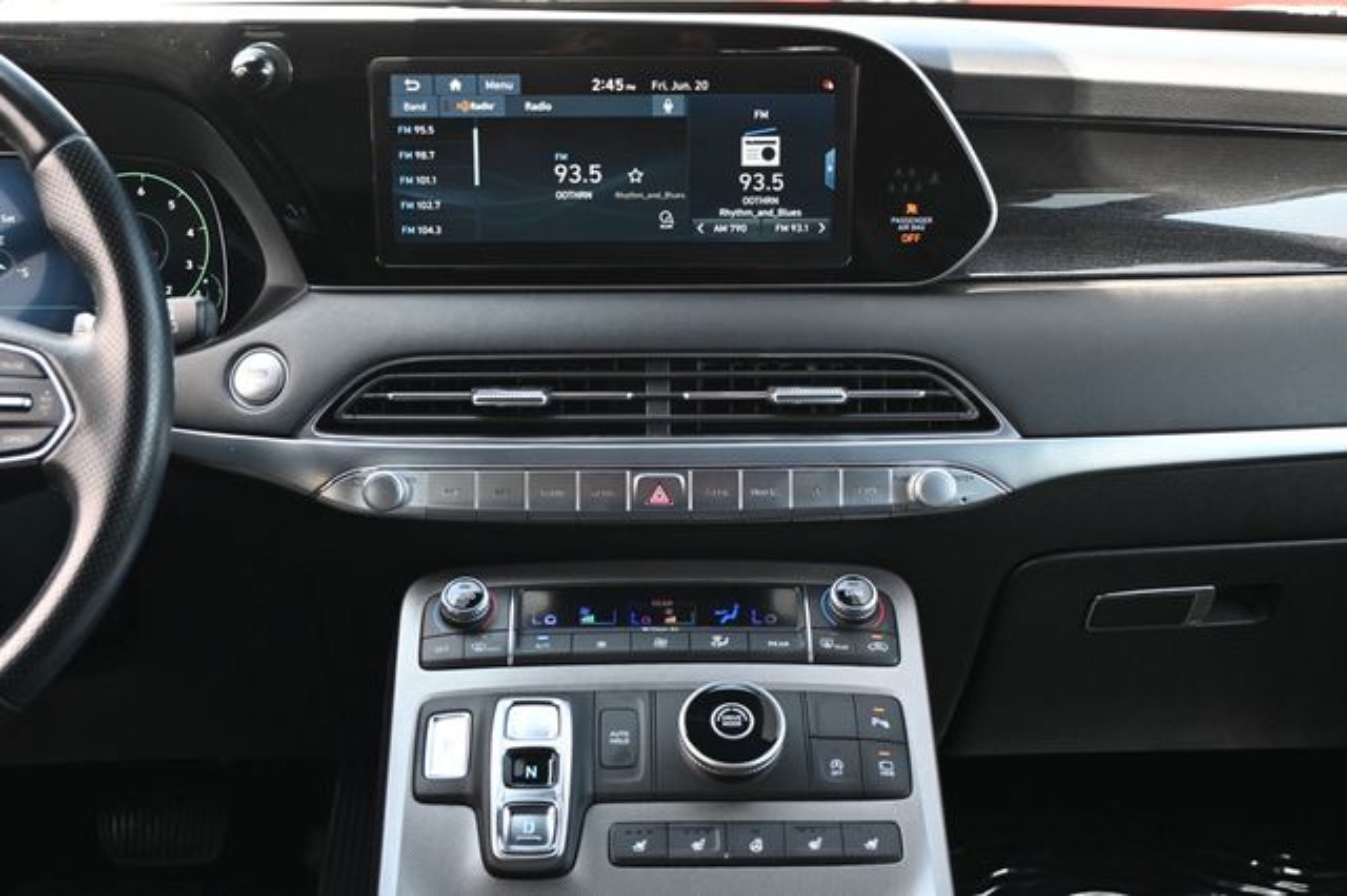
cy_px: 448
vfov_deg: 29.4
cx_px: 674
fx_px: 1711
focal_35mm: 46
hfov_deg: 43.0
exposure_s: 1/125
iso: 1250
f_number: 4.8
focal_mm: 30.5
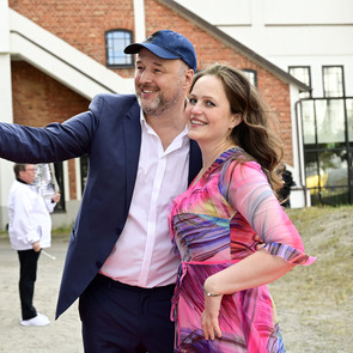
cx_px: 153
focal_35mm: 61
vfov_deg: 28.2
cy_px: 176
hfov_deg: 28.1
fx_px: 704
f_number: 5.6
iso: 320
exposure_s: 1/200
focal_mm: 47
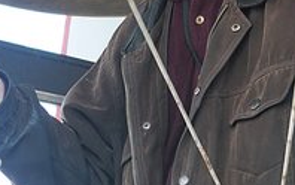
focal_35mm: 162
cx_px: 207
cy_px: 116
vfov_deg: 8.1
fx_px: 1299
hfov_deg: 12.9
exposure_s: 1/80
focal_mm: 35
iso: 400
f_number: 8
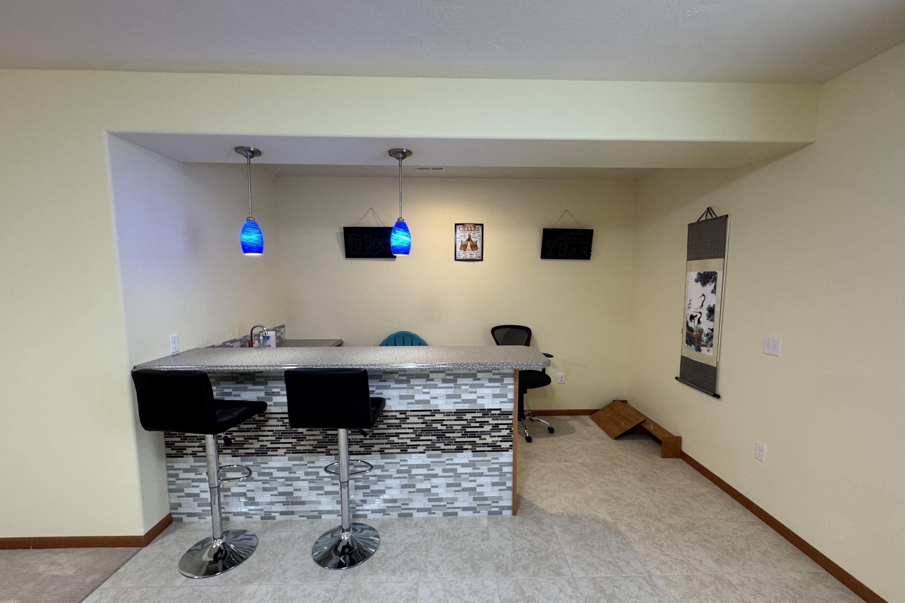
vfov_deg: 77.3
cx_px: 461
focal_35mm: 15
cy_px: 318
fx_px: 377
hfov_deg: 100.4
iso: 250
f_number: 2.2
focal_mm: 2.22
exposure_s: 1/60
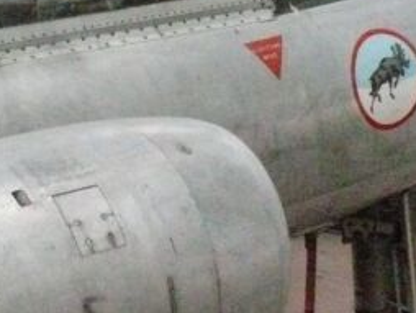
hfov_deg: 7.0
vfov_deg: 5.3
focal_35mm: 283
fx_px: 3404
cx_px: 138
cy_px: 20
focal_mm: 17
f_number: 6.3
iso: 1600
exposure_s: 1/500
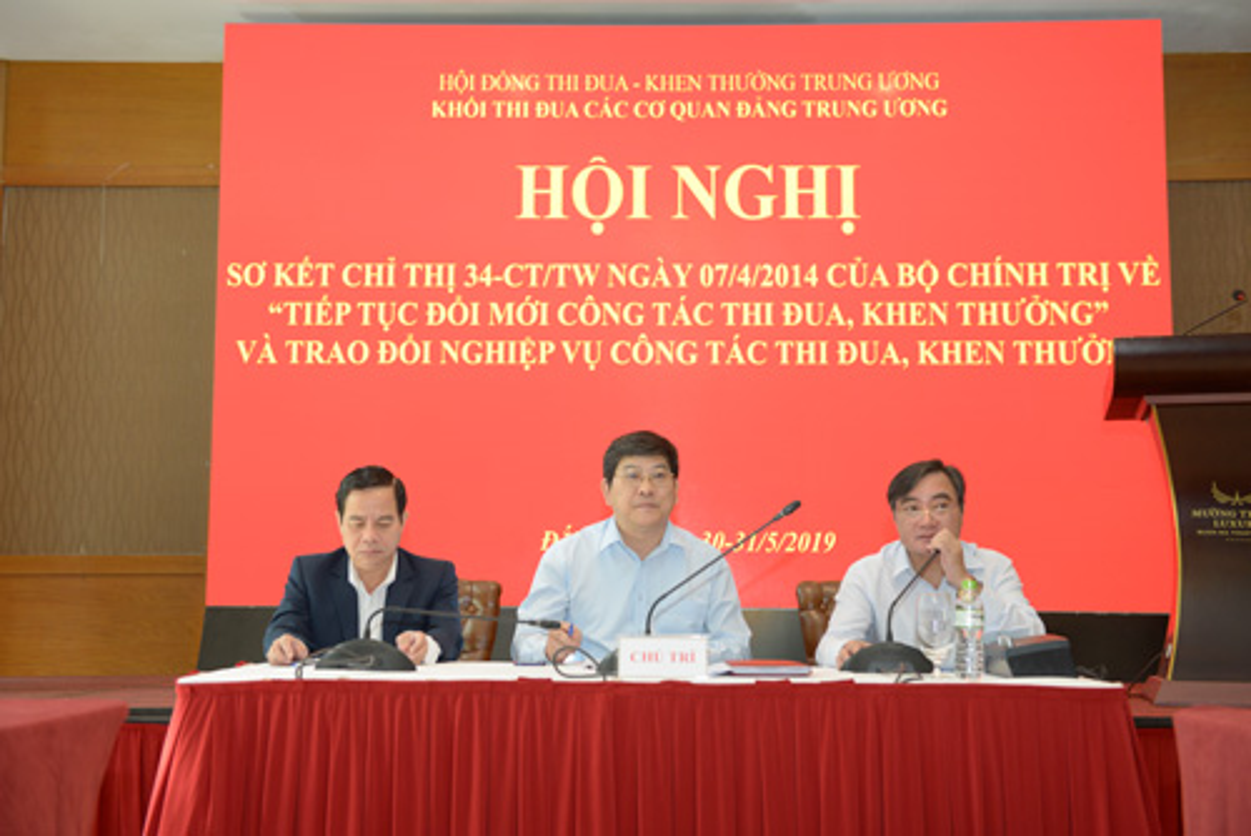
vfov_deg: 30.6
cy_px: 418
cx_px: 626
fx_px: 1530
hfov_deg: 44.5
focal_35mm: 44
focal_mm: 44
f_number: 4
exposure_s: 1/100
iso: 800
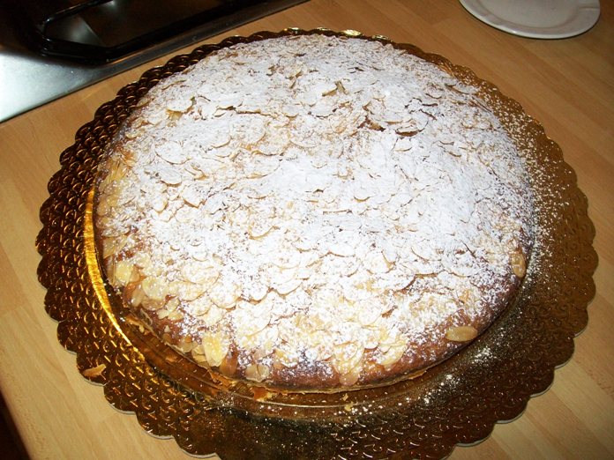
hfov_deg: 54.0
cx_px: 307
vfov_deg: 41.8
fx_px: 603
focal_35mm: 34
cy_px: 230
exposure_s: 1/60
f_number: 2.7
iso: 160
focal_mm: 6.1
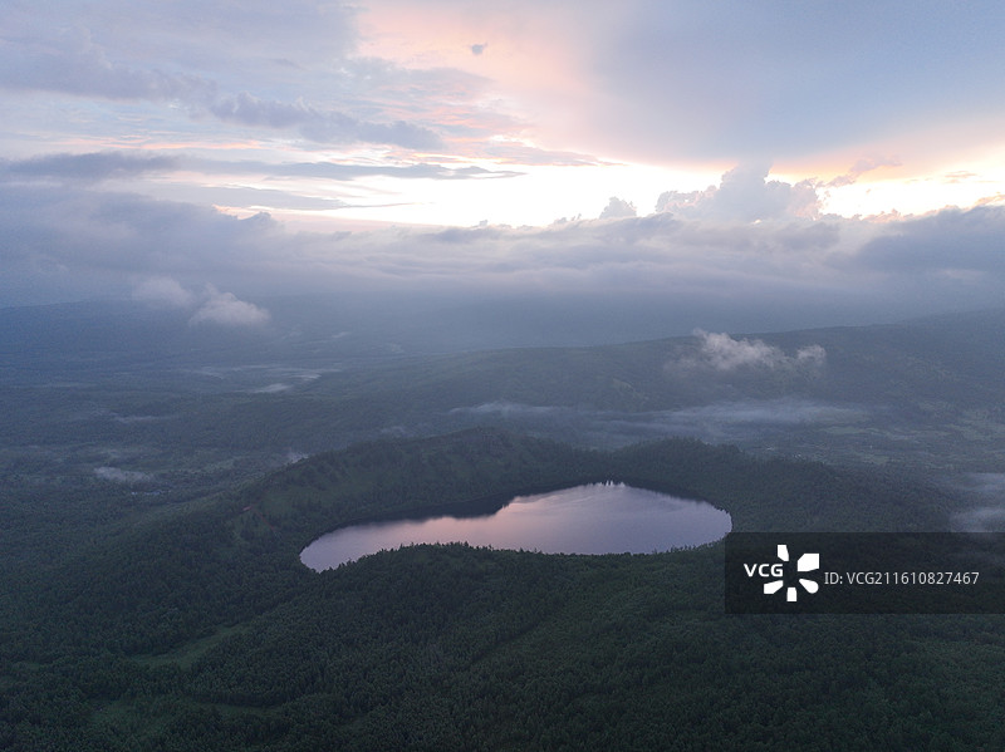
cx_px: 502
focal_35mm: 24
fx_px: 696
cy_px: 376
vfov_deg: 56.8
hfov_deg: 71.6
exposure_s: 1/60
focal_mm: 12.29
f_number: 2.8
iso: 250
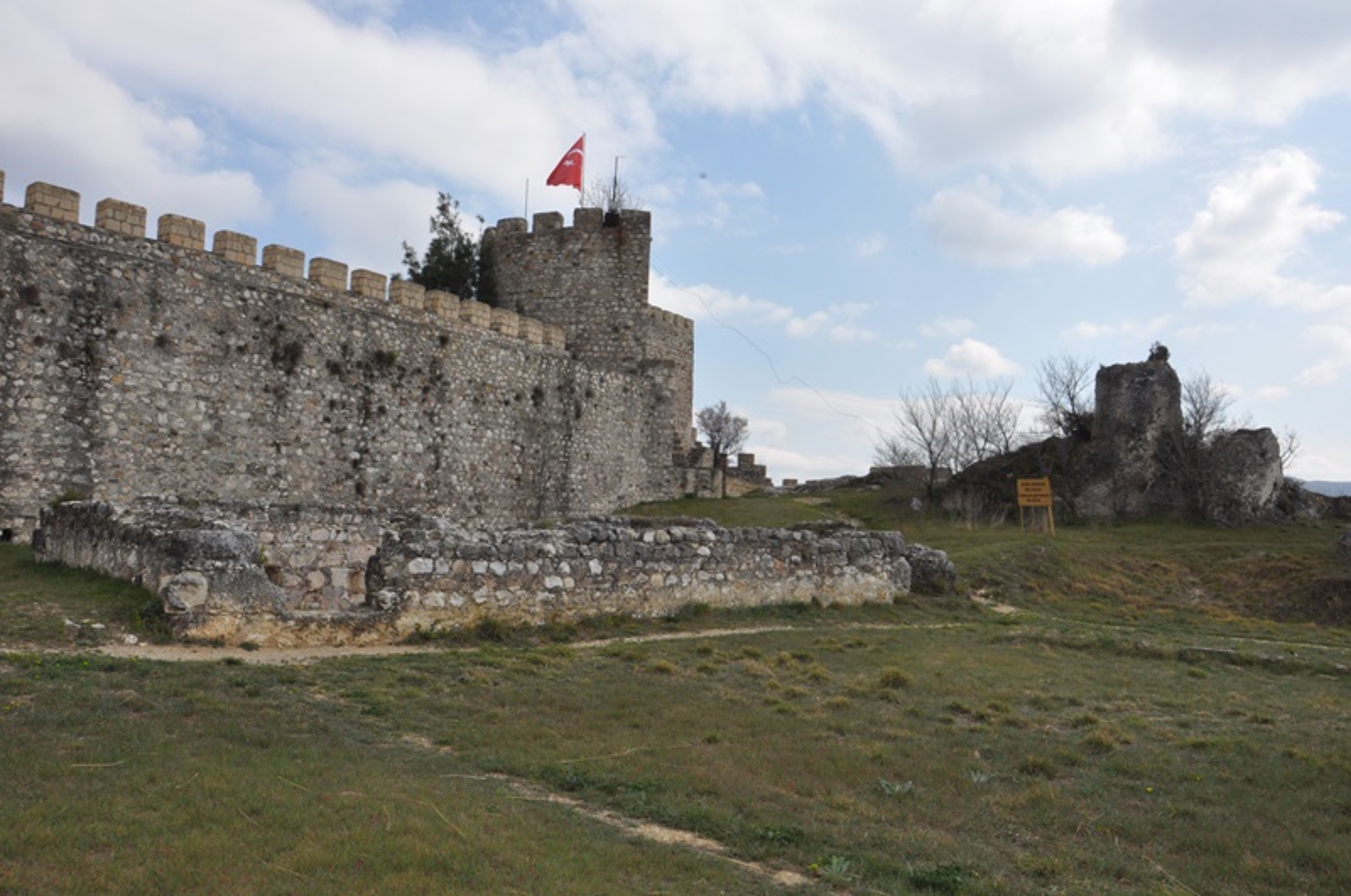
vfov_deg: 47.8
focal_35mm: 27
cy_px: 448
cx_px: 676
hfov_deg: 67.5
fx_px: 1012
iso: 640
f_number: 22
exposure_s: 1/200
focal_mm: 18
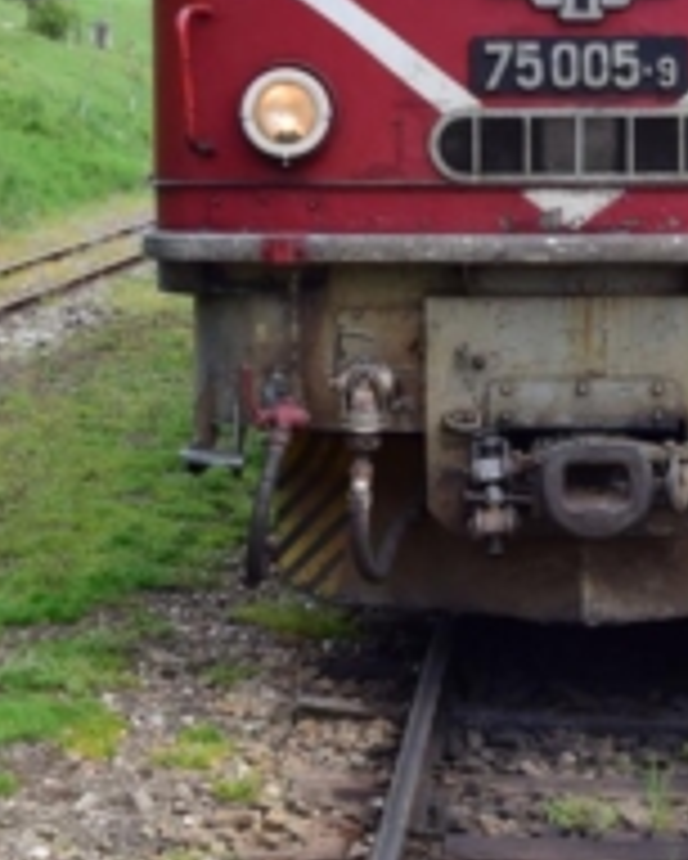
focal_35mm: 114
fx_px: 2905
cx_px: 605
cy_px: 45
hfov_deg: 13.4
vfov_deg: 16.5
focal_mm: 31
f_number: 9
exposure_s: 1/400
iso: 400
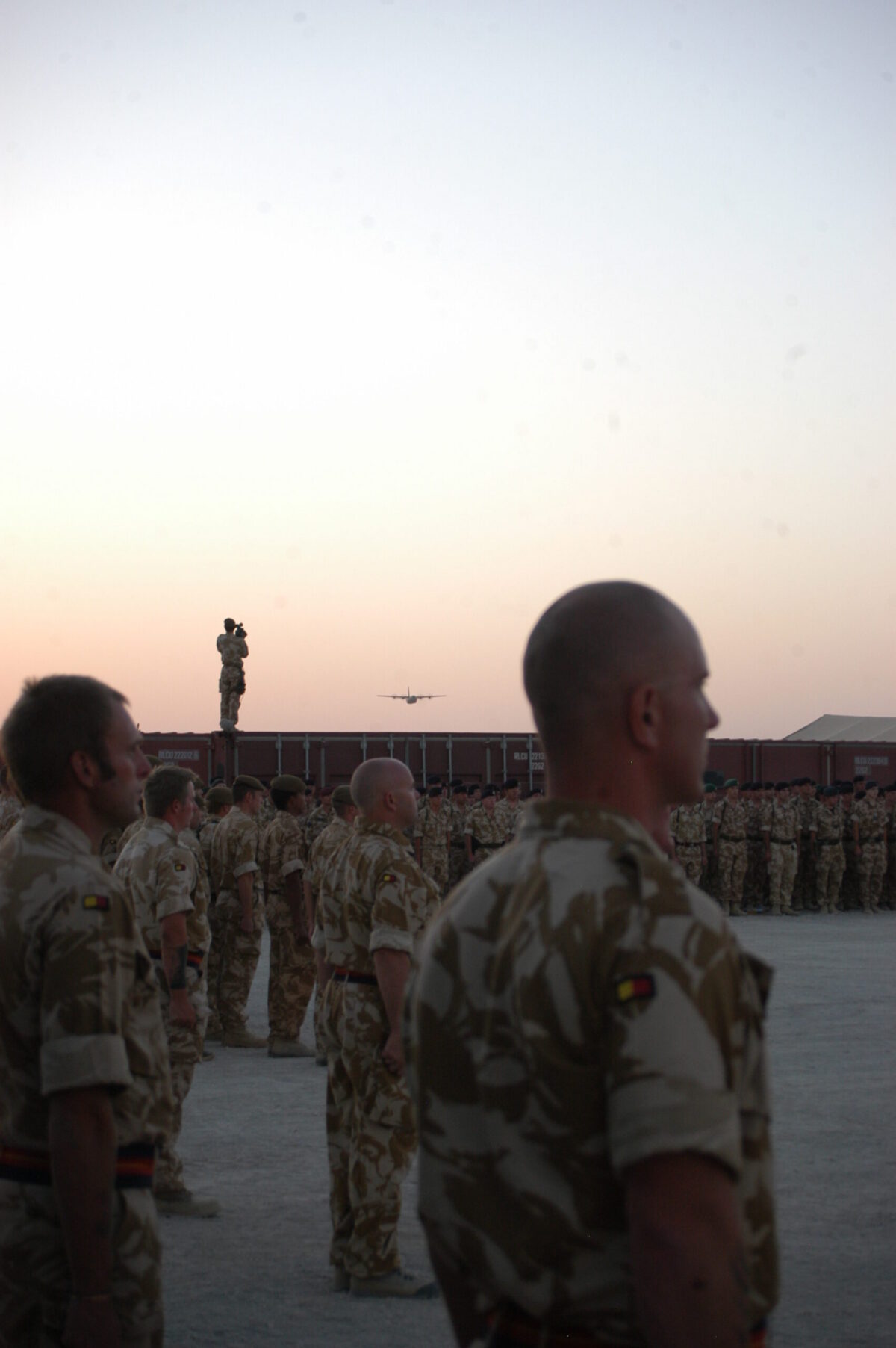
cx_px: 448
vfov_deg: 27.0
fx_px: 2804
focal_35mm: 75
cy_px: 674
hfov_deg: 18.2
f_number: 5.6
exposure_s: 1/80
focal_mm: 50
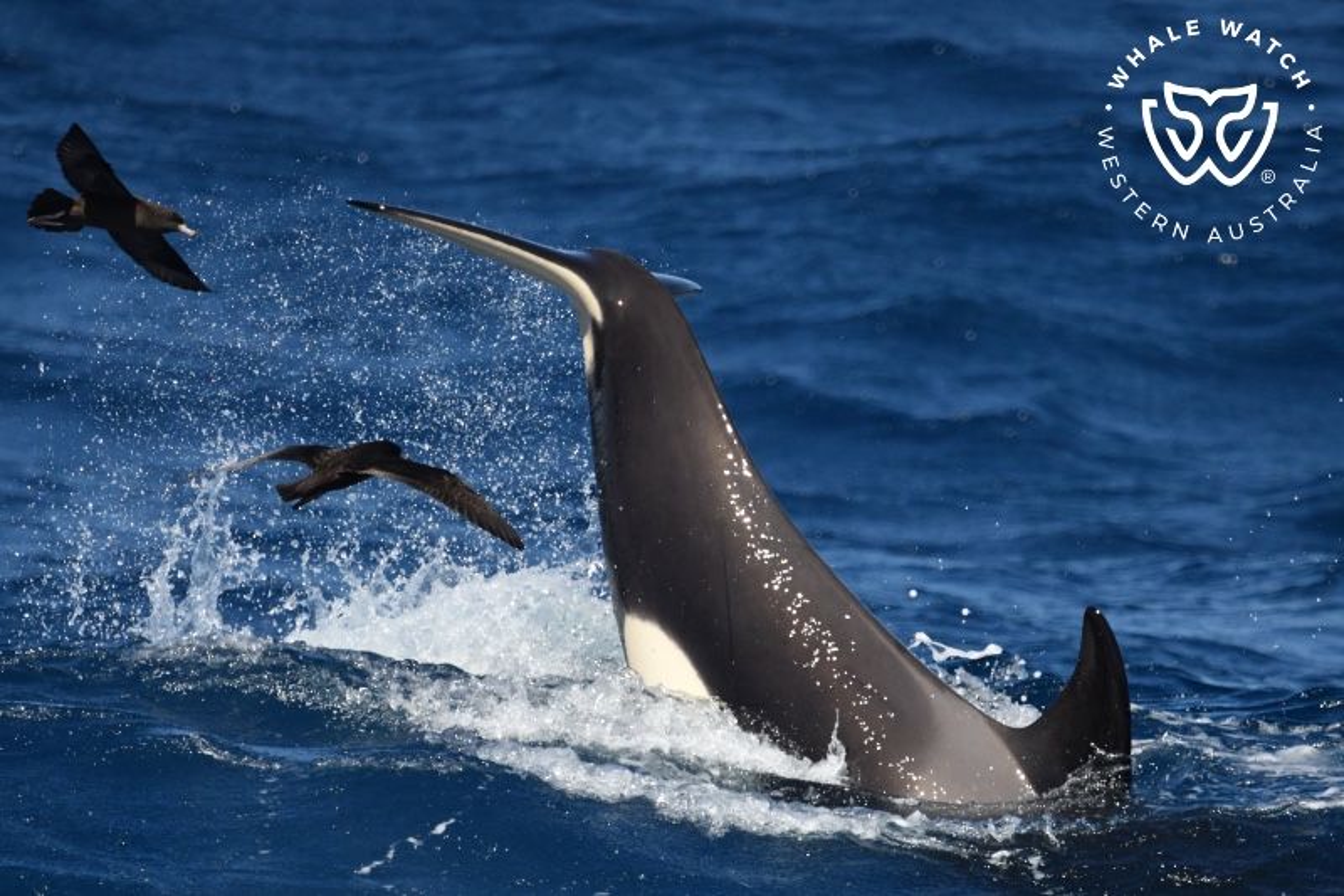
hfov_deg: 3.4
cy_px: 448
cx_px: 672
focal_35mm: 600
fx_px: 22394
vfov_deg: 2.3
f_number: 6.3
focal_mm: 600
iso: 1250
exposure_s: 1/8000
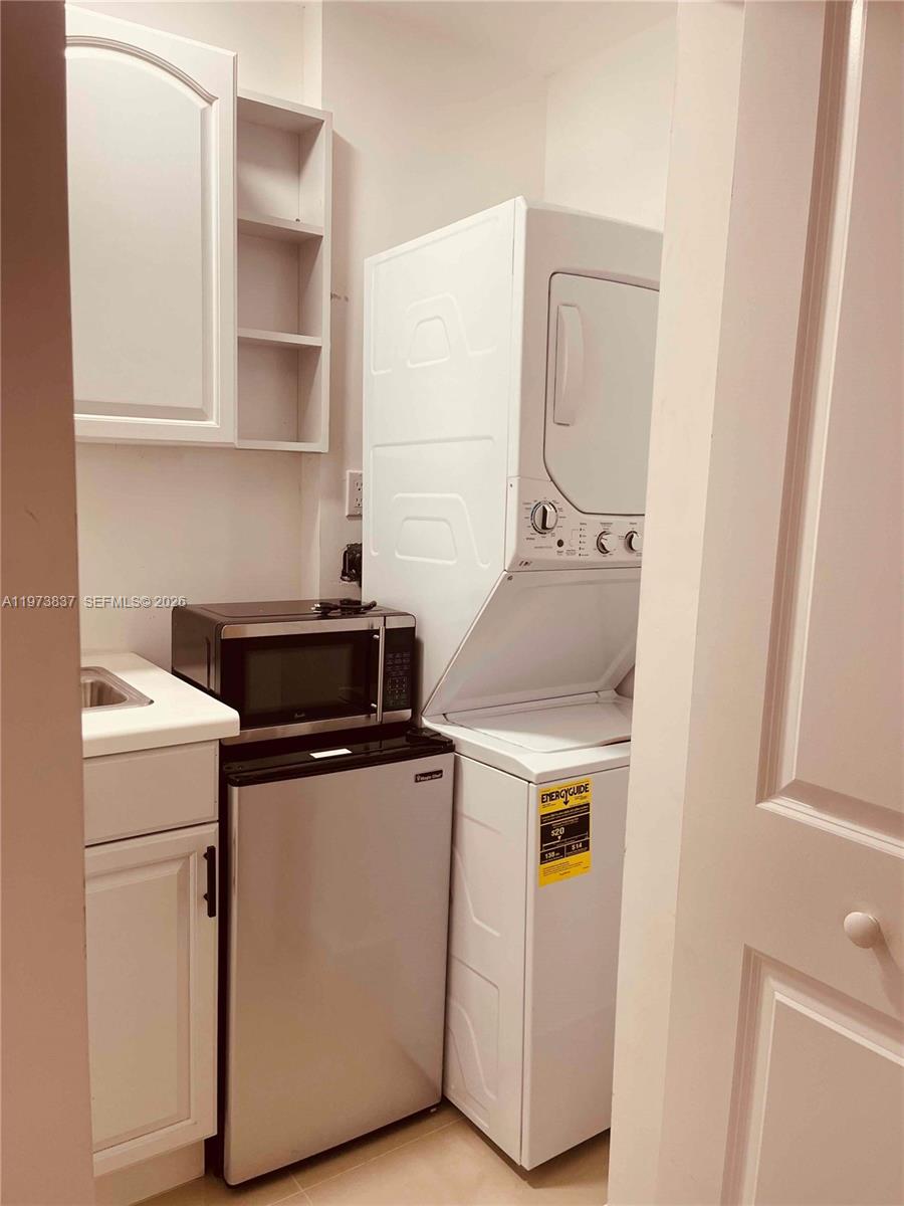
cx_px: 452
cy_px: 603
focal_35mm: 26
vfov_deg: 67.3
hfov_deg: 53.1
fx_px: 905
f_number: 1.6
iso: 100
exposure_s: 1/121
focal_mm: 5.1
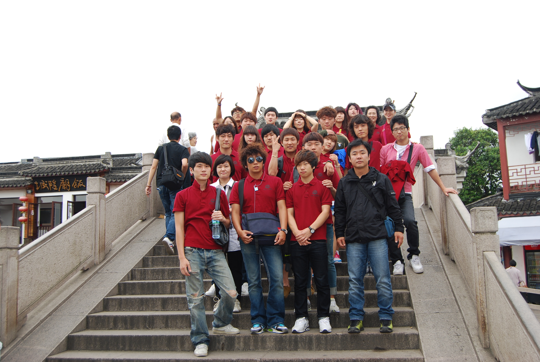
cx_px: 270
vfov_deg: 37.0
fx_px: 541
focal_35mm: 36
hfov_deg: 53.0
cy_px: 181
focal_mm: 24
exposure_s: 1/200
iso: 100
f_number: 5
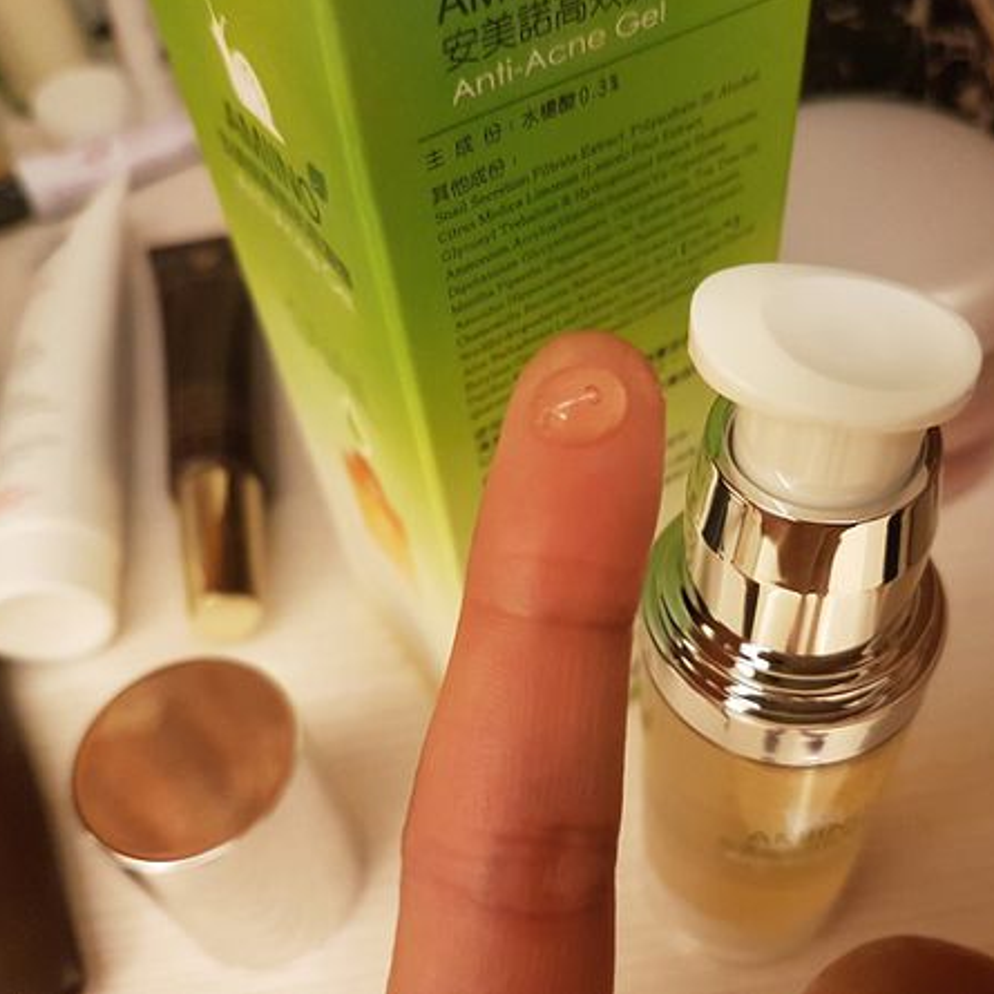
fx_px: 1007
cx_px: 587
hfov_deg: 52.2
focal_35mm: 31
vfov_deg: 52.5
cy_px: 494
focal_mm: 4.2
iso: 250
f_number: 1.7
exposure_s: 1/15
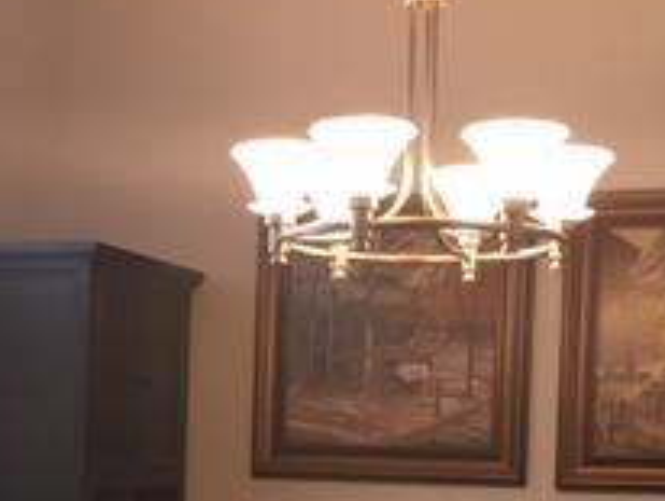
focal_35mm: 90
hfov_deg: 21.7
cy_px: 579
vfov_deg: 15.9
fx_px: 1731
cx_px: 229
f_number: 2.2
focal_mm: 4.15
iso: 50
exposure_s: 1/30
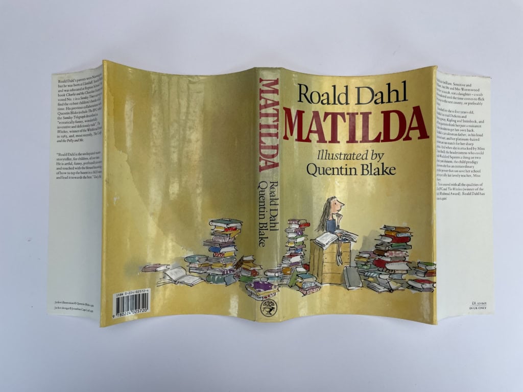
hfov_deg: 67.3
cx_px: 262
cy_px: 196
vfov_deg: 53.1
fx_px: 393
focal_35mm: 26
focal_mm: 4.2
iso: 32
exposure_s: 1/698
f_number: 1.6
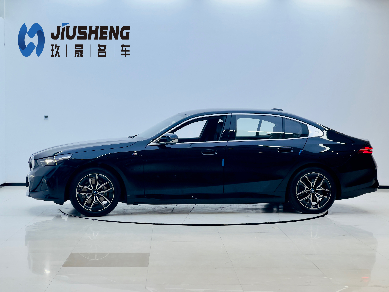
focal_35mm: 77
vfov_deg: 19.1
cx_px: 194
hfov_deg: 25.3
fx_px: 865
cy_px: 146
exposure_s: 1/137
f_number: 2.8
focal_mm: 9
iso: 32
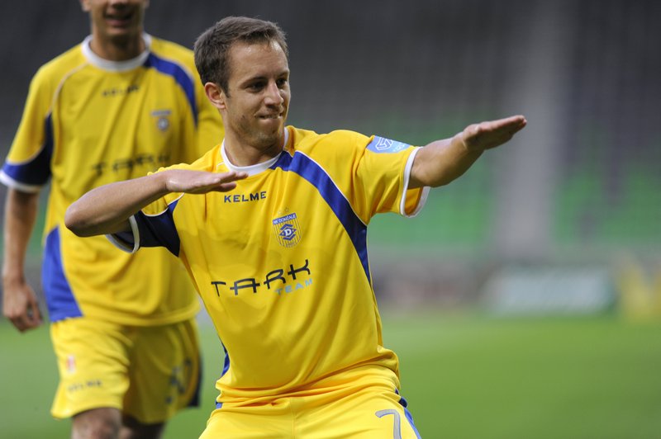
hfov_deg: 6.9
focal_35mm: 300
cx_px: 330
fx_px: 5504
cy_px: 220
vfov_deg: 4.6
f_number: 2.8
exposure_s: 1/1000
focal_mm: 300
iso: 1000
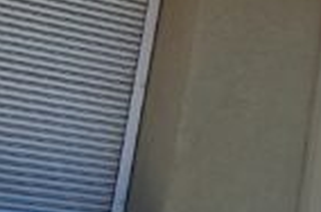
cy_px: -125
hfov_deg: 11.1
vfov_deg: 8.7
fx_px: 1352
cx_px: 793
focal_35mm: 152
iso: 40
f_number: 1.8
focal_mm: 5.54
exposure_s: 1/2119
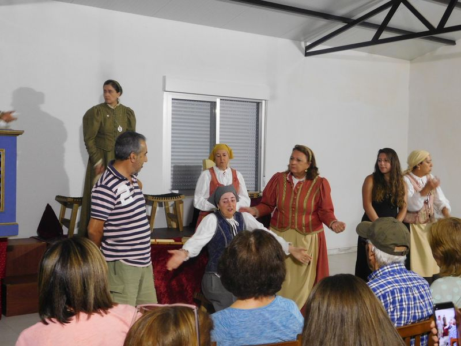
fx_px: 599
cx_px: 230
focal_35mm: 45
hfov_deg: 42.1
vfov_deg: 32.2
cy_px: 173
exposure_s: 1/25
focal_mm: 8
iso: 400
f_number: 3.7
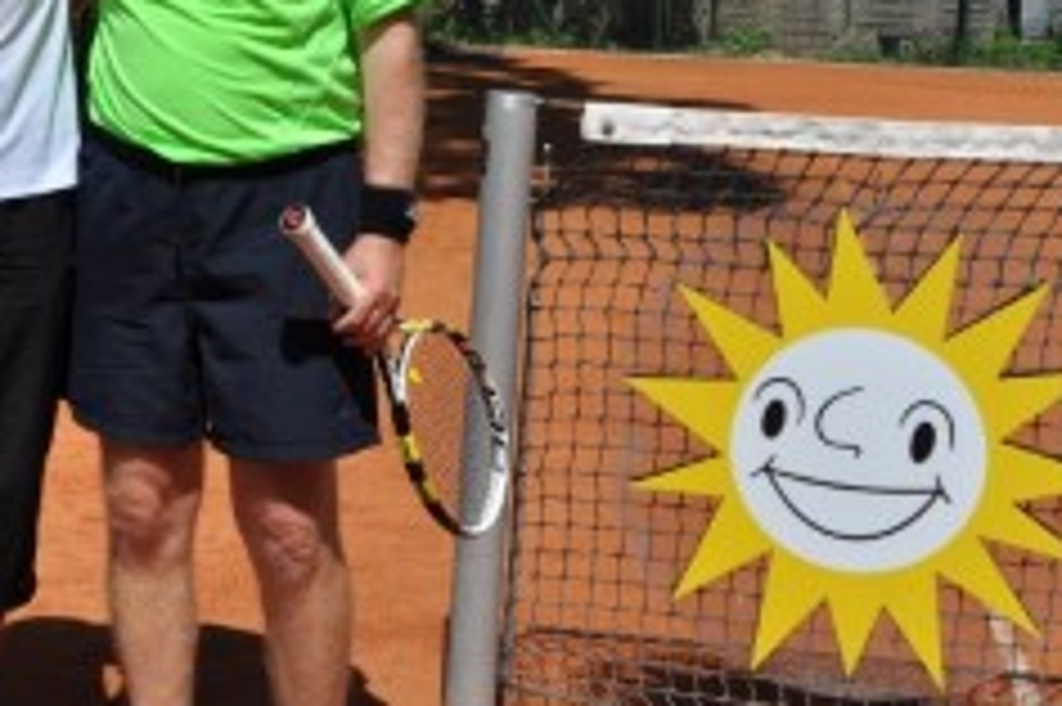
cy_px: 63
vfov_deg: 16.0
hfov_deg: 23.5
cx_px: 94
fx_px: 2476
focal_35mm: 84
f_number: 11
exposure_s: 1/500
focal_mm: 22
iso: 200
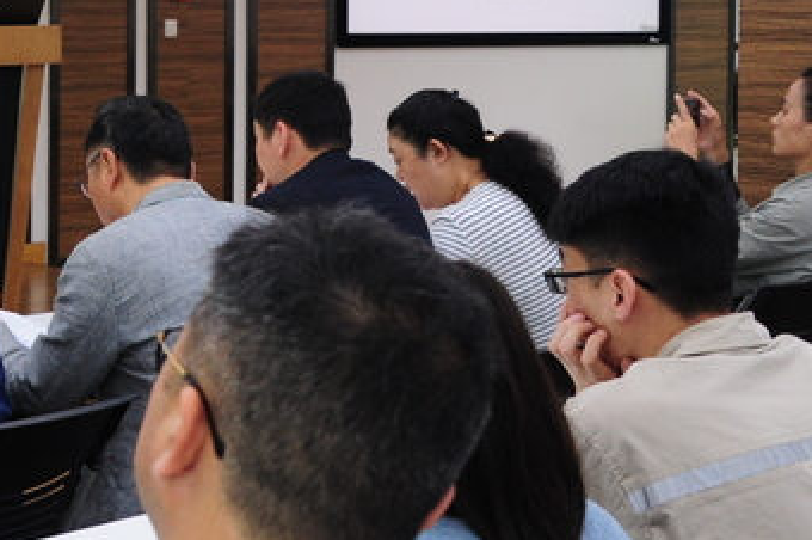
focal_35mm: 94
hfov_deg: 19.7
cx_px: -284
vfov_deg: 14.4
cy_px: 78
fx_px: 2118
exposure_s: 1/100
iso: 2500
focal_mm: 32
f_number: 5.6
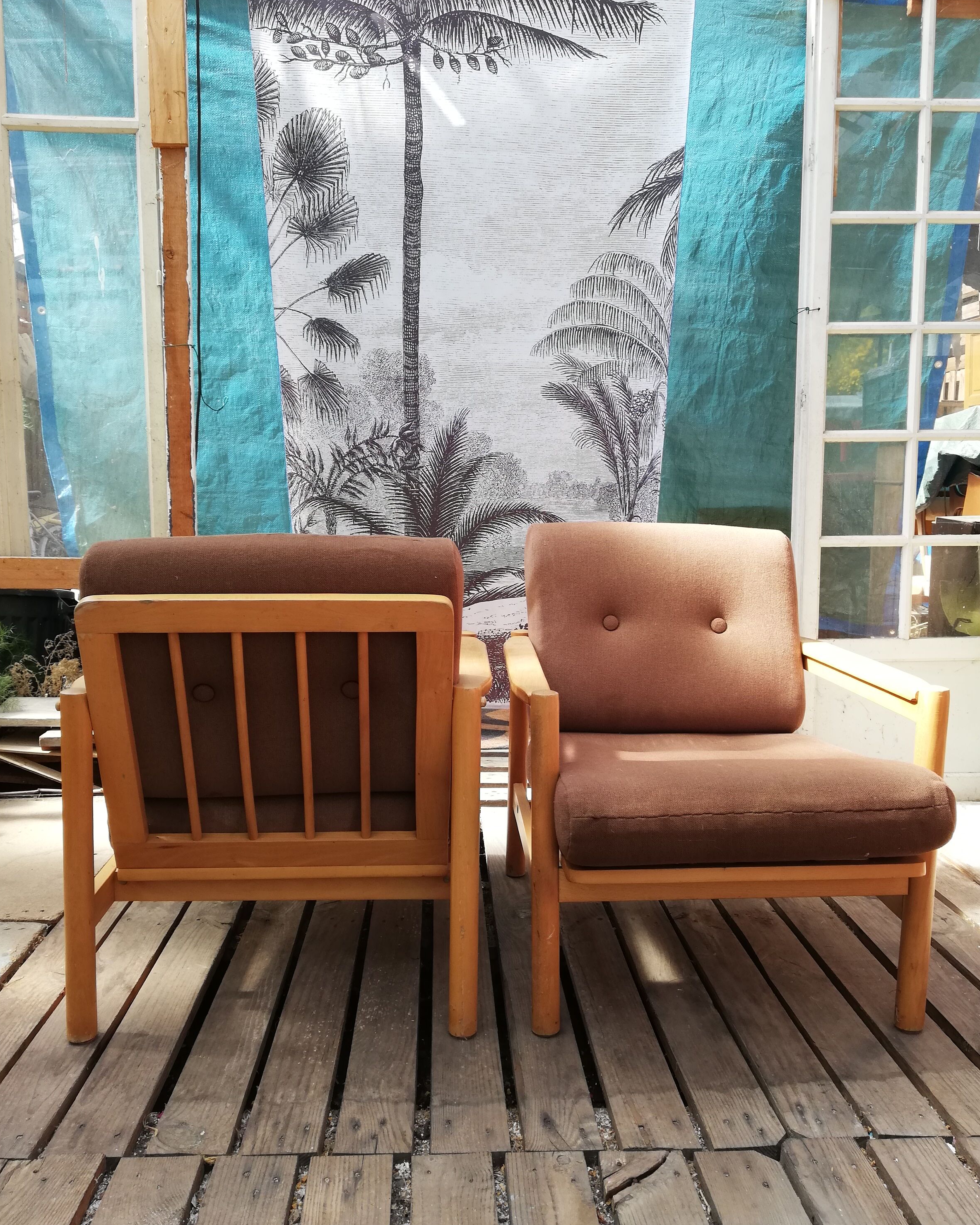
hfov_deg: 51.5
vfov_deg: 62.2
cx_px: 488
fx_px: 1015
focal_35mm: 28
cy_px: 594
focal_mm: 3.81
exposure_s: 1/104
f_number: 2.2
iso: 50
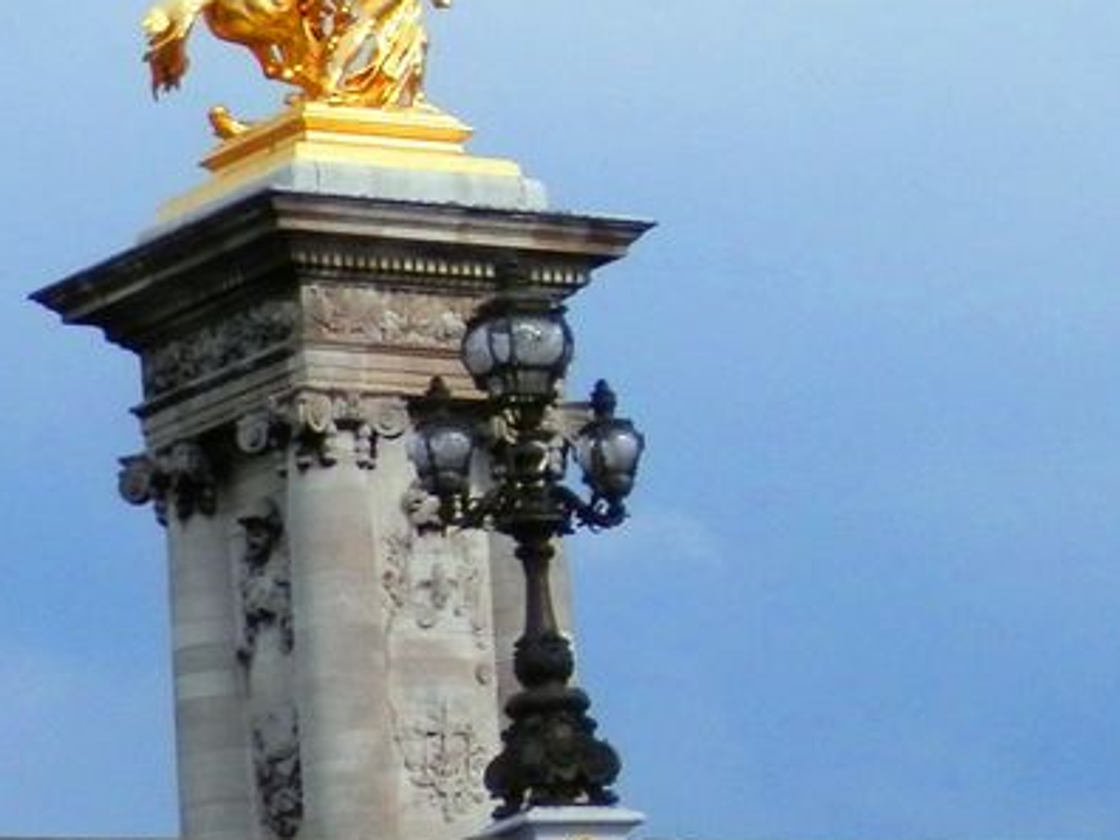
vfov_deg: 6.8
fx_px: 7053
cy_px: 62
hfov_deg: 8.6
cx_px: 2147
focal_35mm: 218
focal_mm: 9.8
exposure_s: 1/640
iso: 80
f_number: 4.1
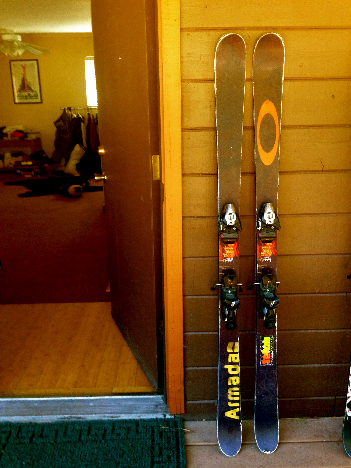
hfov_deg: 40.7
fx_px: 473
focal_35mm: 35
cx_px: 176
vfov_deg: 52.6
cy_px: 234
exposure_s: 1/20
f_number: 2.4
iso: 125
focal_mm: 4.28
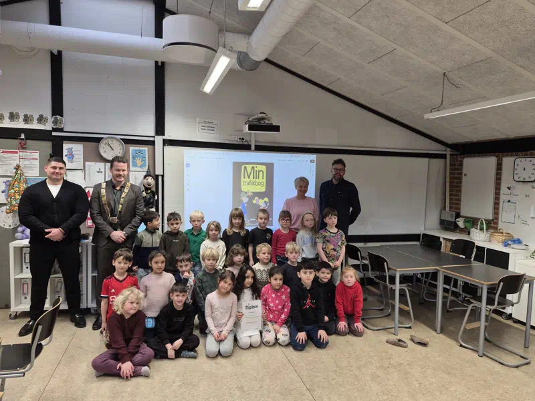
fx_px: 355
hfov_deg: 73.9
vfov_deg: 58.9
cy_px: 200
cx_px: 268
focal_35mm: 23
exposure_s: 1/60
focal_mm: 5.4
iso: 64
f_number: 1.8
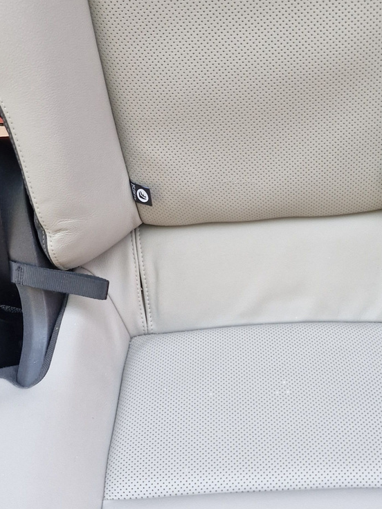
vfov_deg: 37.9
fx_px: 736
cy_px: 319
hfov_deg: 28.9
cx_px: 258
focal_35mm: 50
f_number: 1.8
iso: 50
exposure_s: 1/254
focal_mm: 5.54
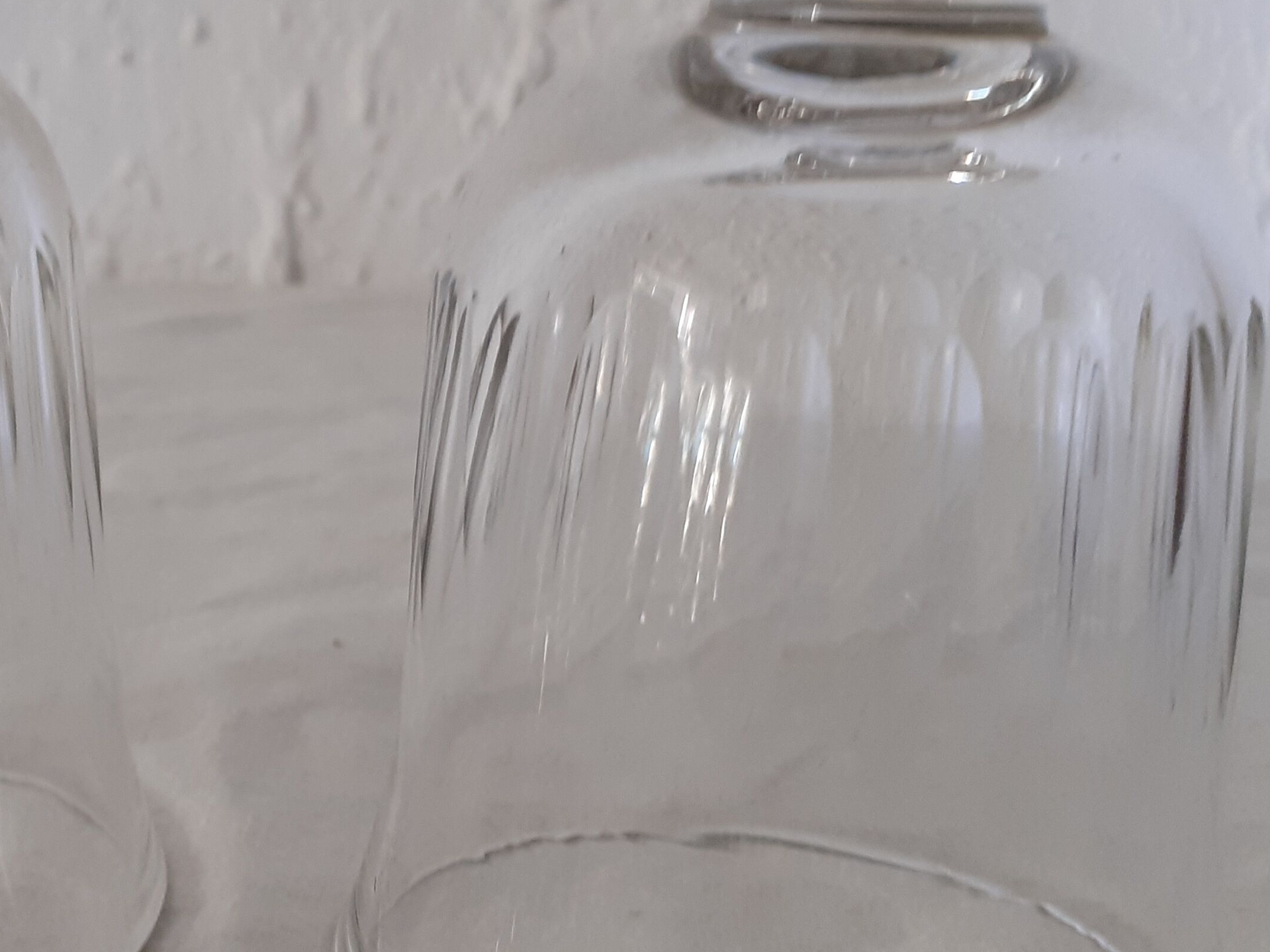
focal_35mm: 52
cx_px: 311
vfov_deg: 28.0
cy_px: 570
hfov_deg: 35.9
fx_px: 1908
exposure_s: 1/50
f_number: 1.9
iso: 100
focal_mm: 3.6
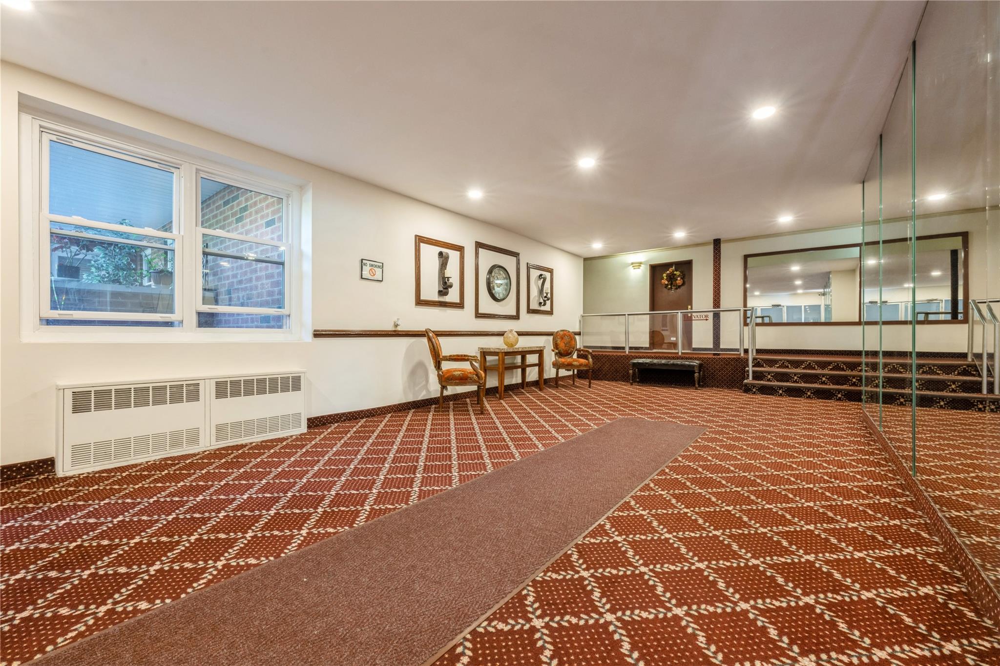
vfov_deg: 81.2
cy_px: 333
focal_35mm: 14
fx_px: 389
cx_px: 500
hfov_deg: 104.3
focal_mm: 14
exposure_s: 1/2
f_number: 11
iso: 400
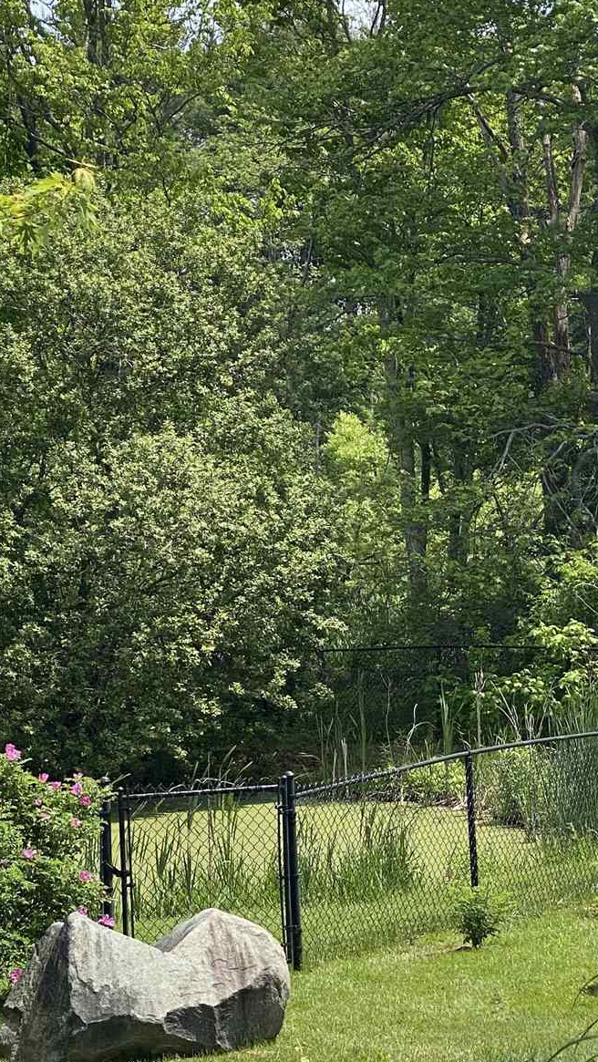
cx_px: 251
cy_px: 667
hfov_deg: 10.8
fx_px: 3155
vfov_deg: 19.1
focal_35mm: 112
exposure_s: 1/1089
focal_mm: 6
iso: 20
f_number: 2
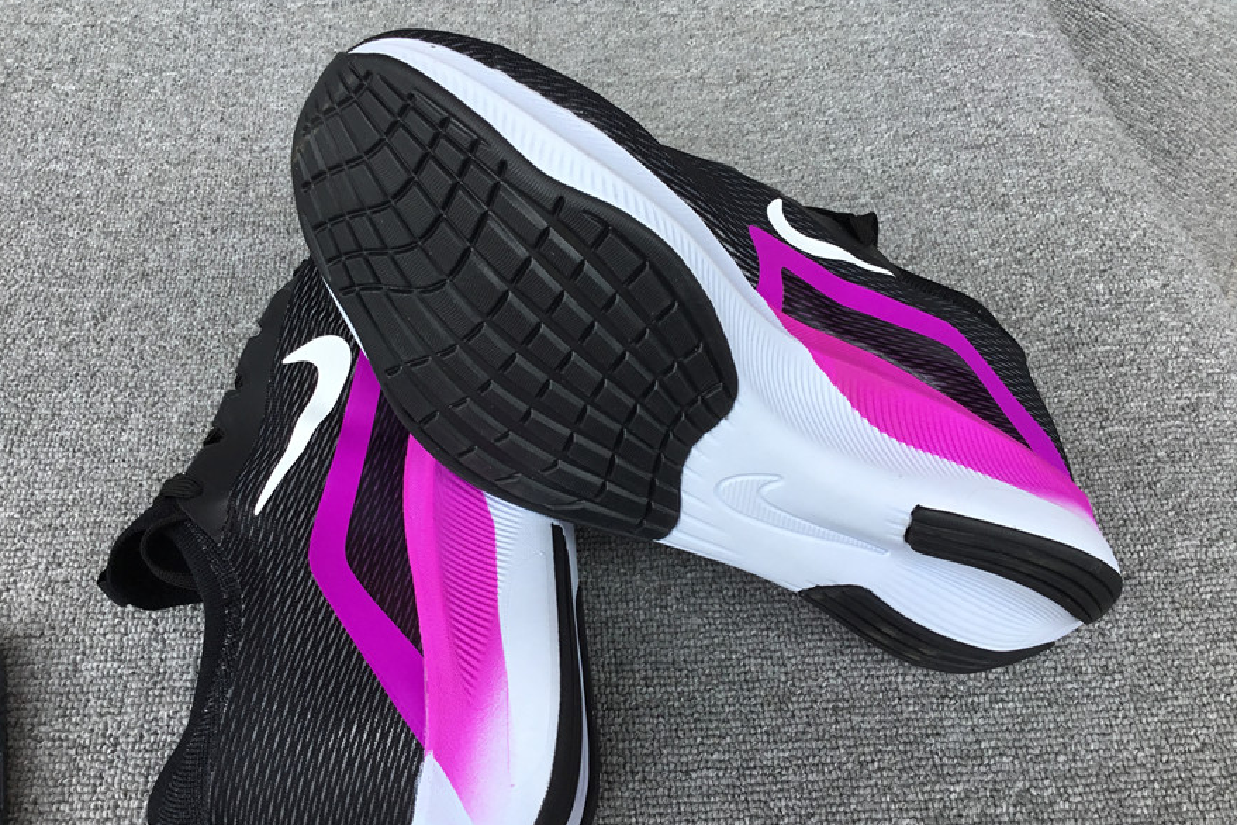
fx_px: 1134
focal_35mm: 33
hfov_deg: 57.2
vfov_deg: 40.0
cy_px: 392
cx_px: 615
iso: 25
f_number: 2.4
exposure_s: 1/317
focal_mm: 3.3
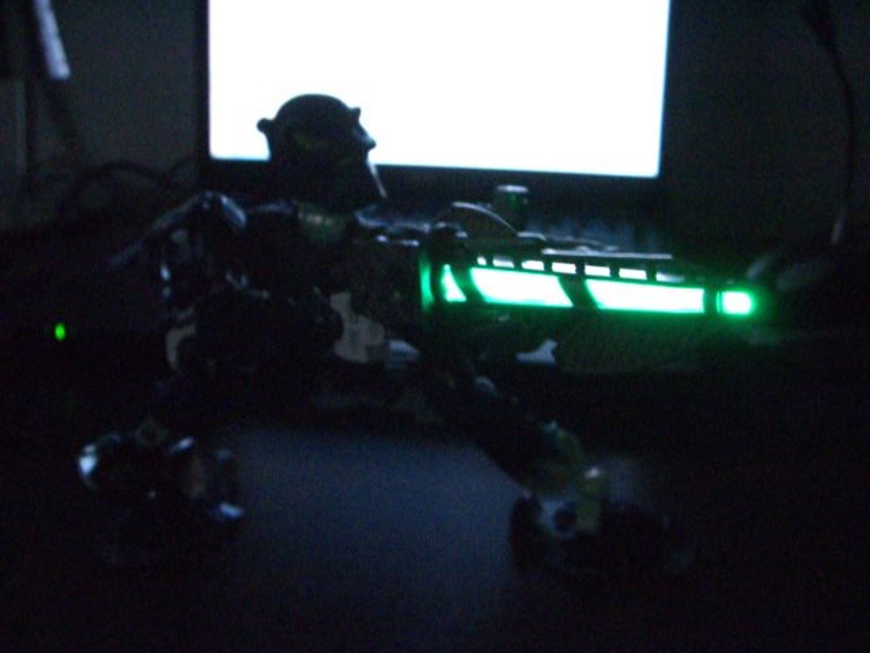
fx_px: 955
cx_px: 435
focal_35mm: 38
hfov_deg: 49.0
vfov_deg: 37.7
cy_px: 326
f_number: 2.7
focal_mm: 6.2
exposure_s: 1/15
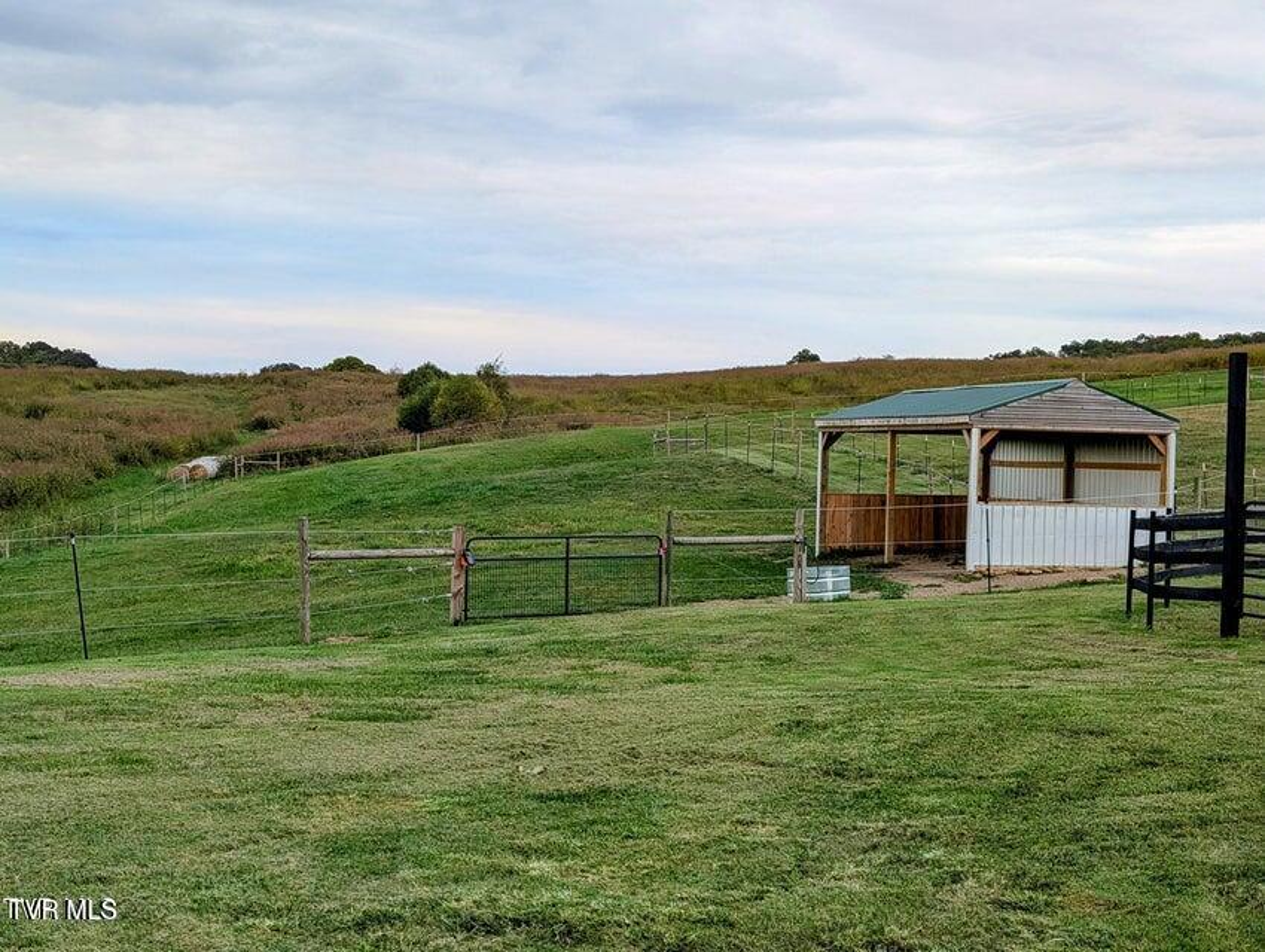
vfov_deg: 29.7
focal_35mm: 49
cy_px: 476
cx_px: 632
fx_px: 1793
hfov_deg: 38.9
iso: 75
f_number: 1.68
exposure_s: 1/108
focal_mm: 6.9
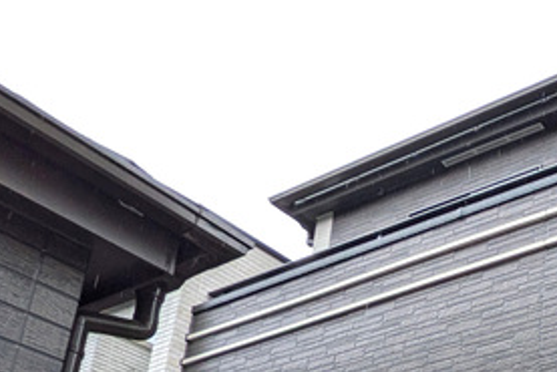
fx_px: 774
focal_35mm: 50
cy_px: 559
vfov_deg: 22.3
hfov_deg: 30.4
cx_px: 740
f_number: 2.2
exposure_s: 1/277
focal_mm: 1.83
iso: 50
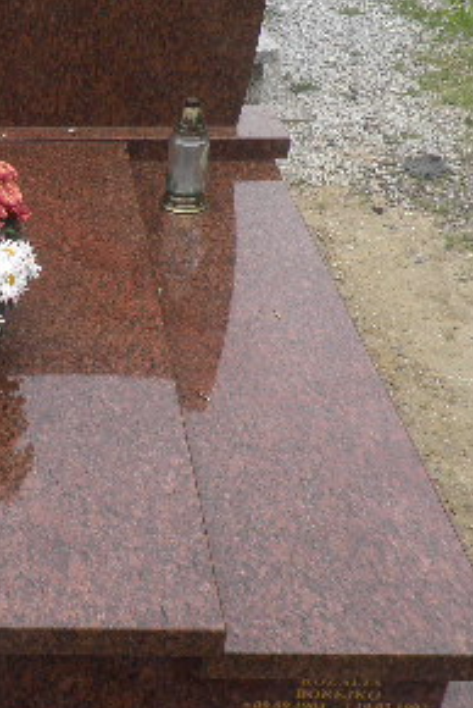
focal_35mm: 55
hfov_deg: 23.4
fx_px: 1081
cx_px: -24
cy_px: 330
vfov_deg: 36.2
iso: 64
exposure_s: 1/500
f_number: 3.3
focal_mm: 4.3
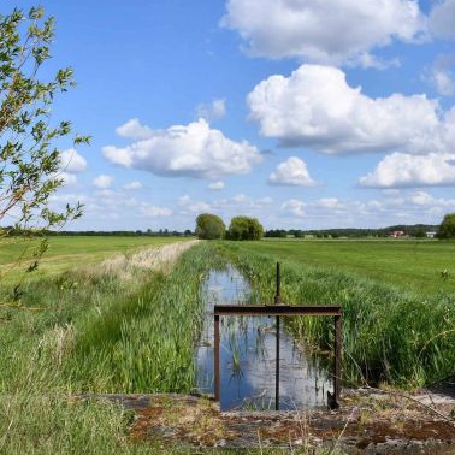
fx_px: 625
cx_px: 281
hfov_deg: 39.8
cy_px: 233
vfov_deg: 40.0
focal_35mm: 42
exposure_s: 1/125
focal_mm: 18
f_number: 16
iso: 100
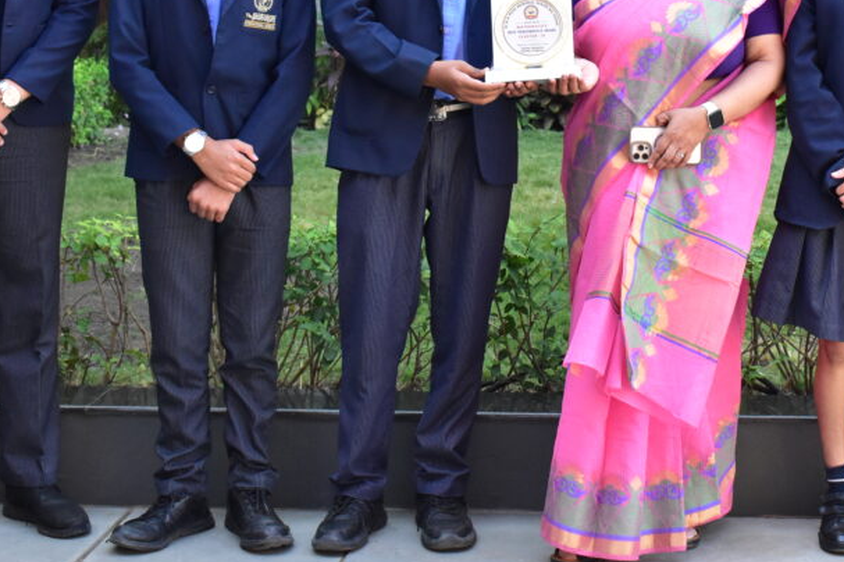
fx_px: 2155
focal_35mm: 92
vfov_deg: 14.7
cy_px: 81
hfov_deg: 22.0
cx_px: 628
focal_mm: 31
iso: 1600
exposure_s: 1/320
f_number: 5
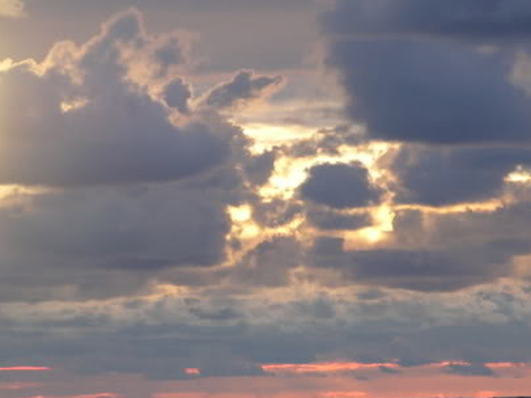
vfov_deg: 3.6
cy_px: 310
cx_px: 148
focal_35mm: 414
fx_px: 6347
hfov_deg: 4.8
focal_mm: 52.4
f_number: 4.1
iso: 100
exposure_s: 1/151
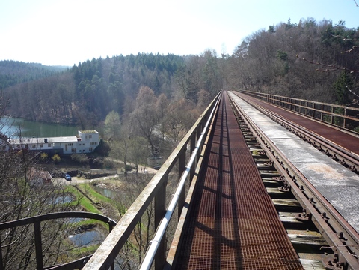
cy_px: 135
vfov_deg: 44.2
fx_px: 332
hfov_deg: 56.8
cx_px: 180
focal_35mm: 32
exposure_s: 1/320
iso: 100
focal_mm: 5.2
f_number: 4
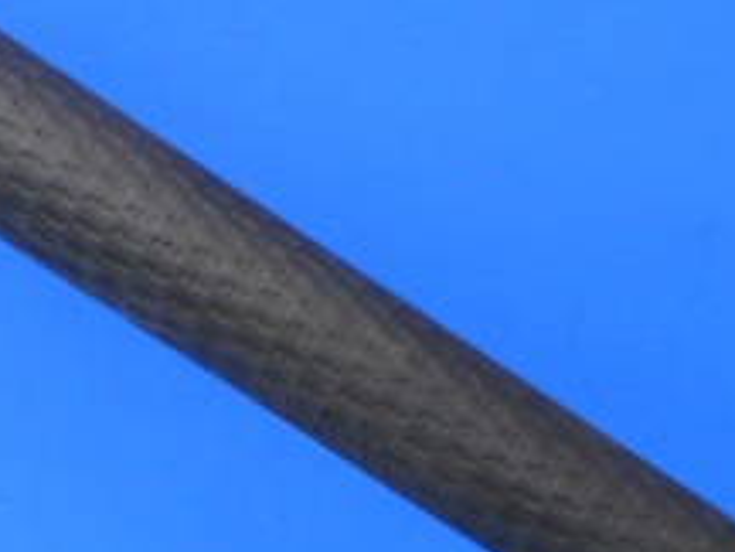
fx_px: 1571
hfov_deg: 26.0
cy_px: 460
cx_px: 558
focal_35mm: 74
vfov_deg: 19.6
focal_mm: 4.5
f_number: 3.7
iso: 160
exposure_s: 1/30
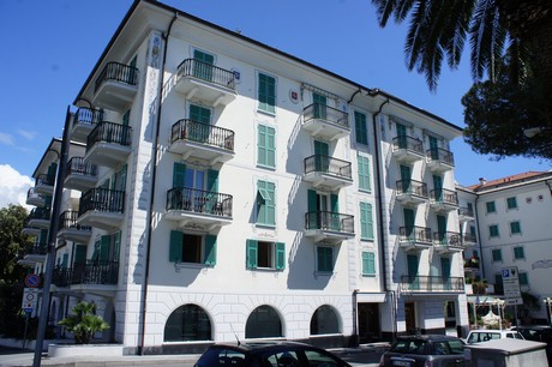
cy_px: 184
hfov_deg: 67.4
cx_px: 276
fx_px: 414
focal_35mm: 27
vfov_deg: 47.9
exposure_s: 1/250
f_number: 11
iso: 200
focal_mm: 18
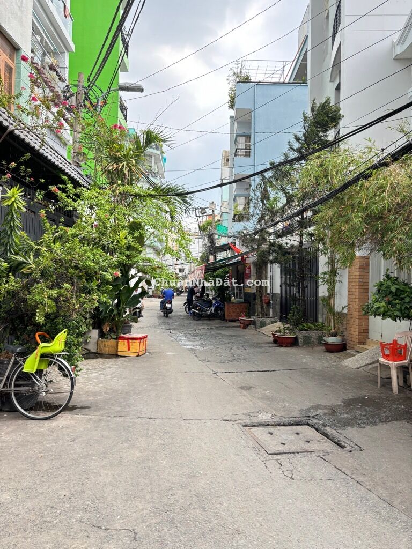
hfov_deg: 53.1
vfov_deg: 67.3
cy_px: 274
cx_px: 206
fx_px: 413
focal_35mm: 26
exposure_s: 1/292
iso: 50
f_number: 1.6
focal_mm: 5.96
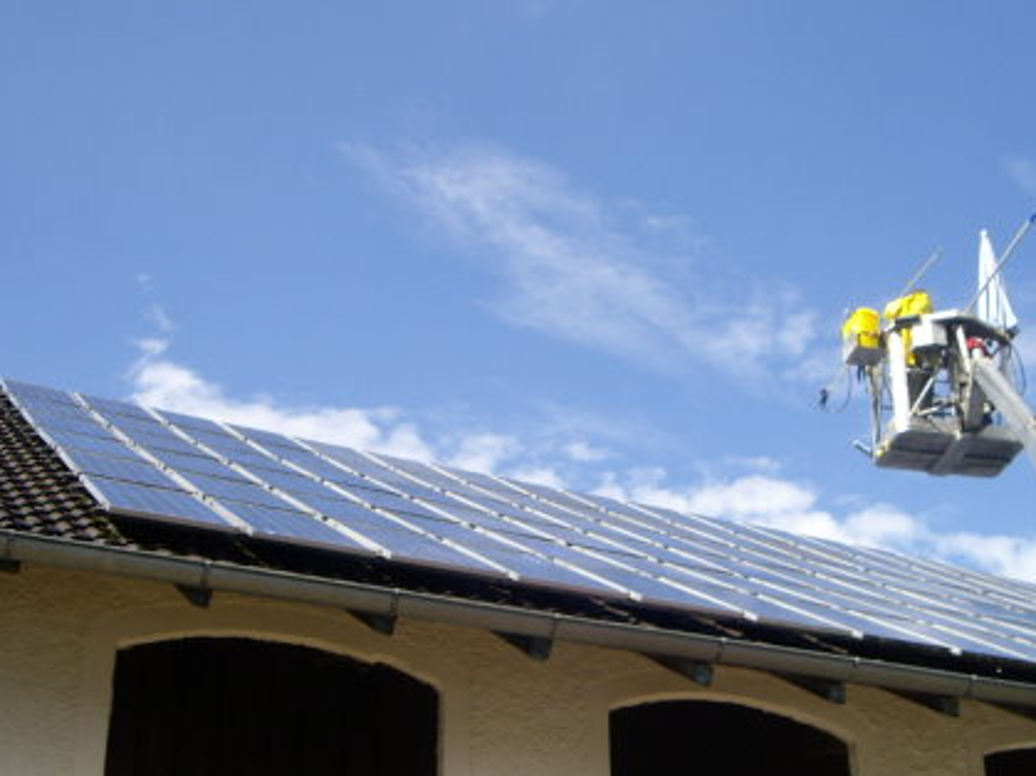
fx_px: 1735
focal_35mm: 58
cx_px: 648
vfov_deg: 25.1
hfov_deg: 33.1
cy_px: 492
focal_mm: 6.2
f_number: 4.3
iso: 50
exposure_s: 1/250
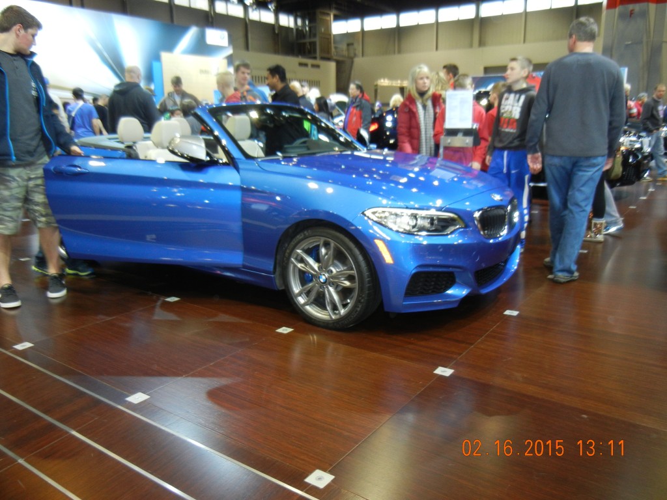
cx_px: 334
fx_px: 578
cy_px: 250
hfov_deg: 60.0
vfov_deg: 46.8
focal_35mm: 30
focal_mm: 5.4
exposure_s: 1/30
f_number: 3.5
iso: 271
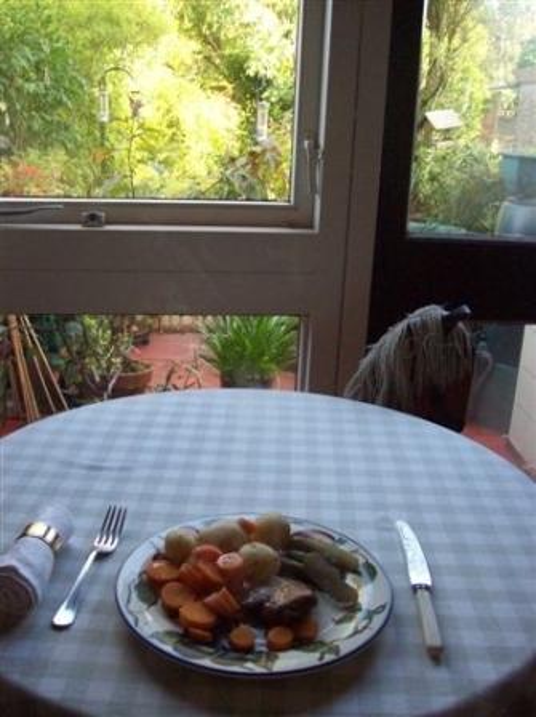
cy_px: 358
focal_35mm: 36
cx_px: 268
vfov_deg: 51.4
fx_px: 745
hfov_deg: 39.6
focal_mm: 6
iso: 233
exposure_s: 1/128
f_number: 2.7
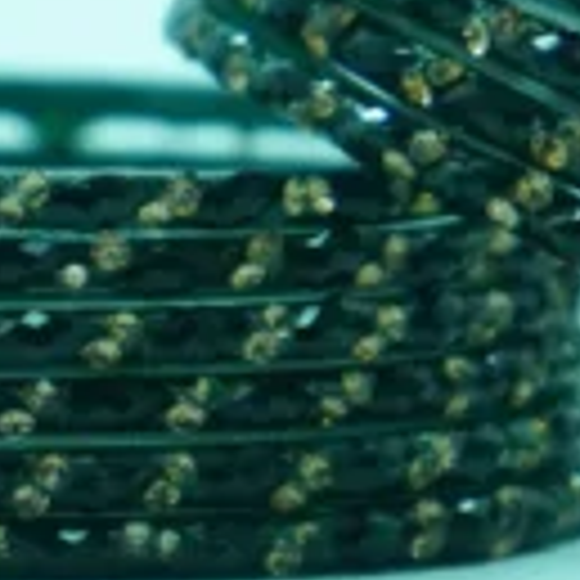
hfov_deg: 4.2
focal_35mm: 416
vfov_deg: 4.2
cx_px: 360
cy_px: 0
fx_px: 7886
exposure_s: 1/250
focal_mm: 70
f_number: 5.6
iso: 640
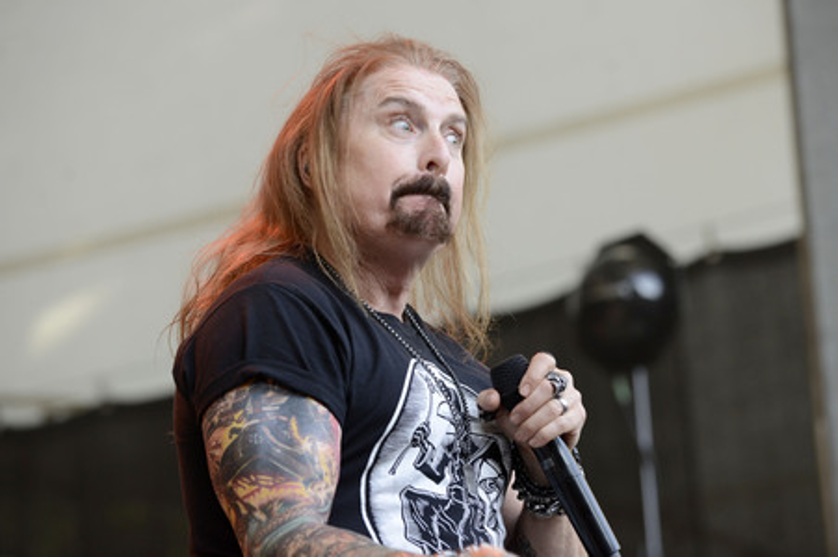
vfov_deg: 10.1
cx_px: 419
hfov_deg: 15.2
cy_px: 278
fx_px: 3140
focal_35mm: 135
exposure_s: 1/640
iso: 1000
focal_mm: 135
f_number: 4.5
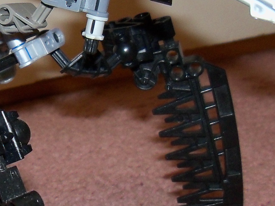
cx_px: -9
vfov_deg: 15.0
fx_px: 778
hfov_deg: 19.4
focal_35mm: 98
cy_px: 177
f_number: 3.5
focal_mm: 6.2
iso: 200
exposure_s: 1/30
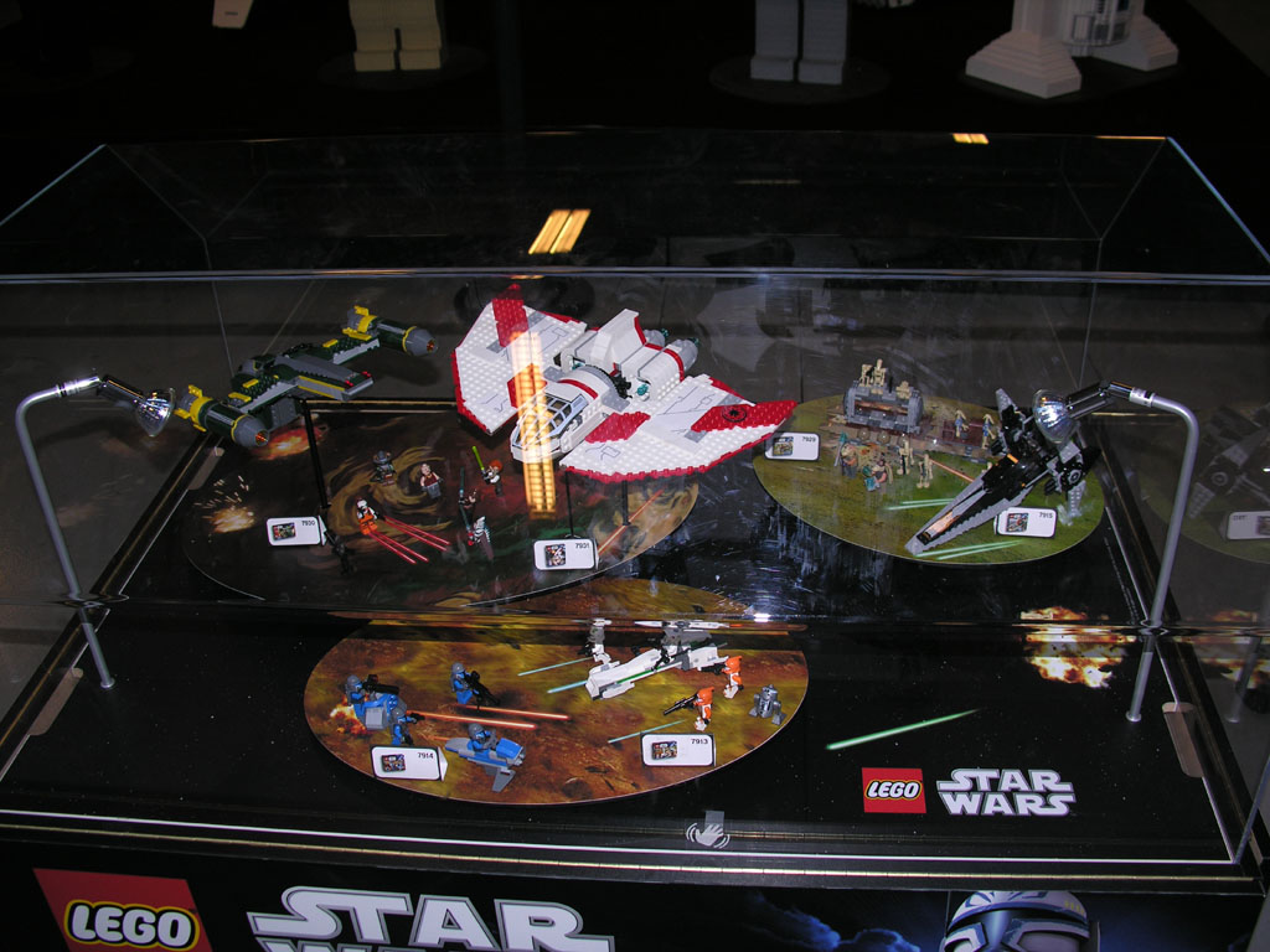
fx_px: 1284
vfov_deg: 40.7
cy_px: 476
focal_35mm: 35
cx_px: 635
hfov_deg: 52.6
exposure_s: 1/60.1
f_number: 2.8
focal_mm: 8.9
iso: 50
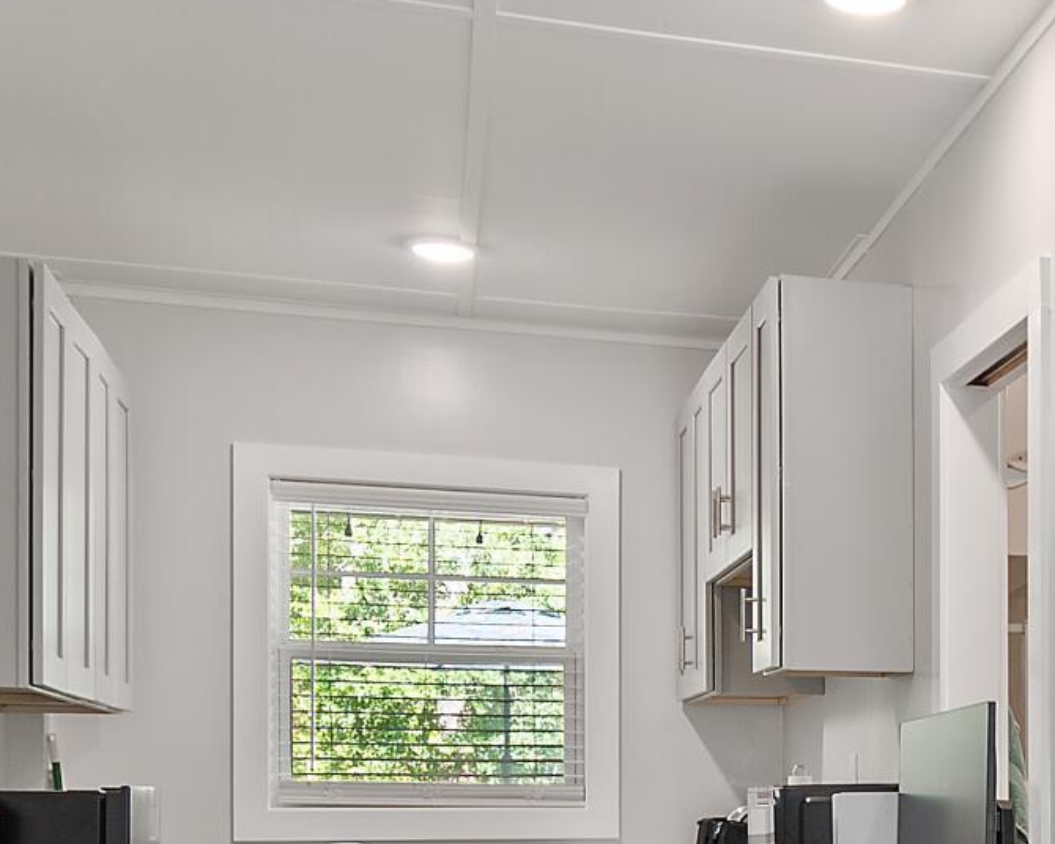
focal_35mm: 63
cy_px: 872
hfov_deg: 25.6
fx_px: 1967
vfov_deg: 23.1
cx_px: 1384
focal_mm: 10
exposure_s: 1/4
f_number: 4.5
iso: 100
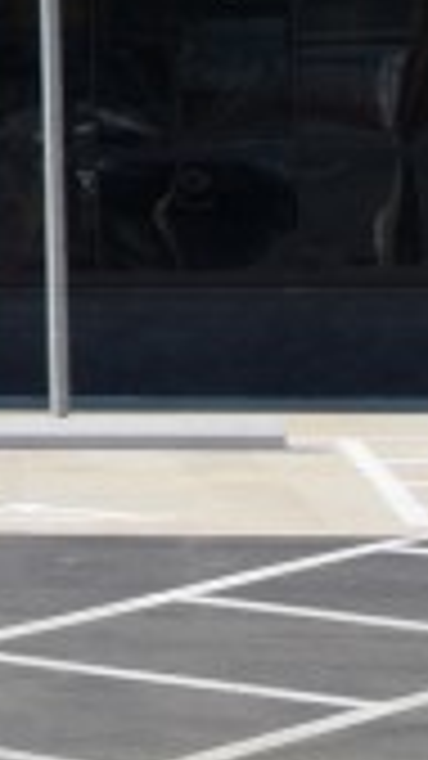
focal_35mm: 256
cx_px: -1257
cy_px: -904
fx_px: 5168
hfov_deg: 4.4
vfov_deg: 7.9
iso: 100
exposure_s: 1/250
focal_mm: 17
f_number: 8
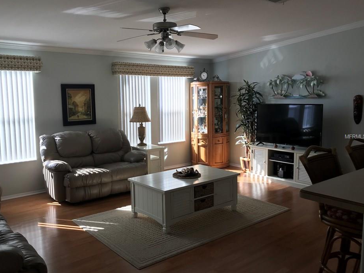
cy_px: 137
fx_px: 326
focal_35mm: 31
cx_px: 167
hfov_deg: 58.3
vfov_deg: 45.5
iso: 25
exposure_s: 1/60
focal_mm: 3.99
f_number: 1.8
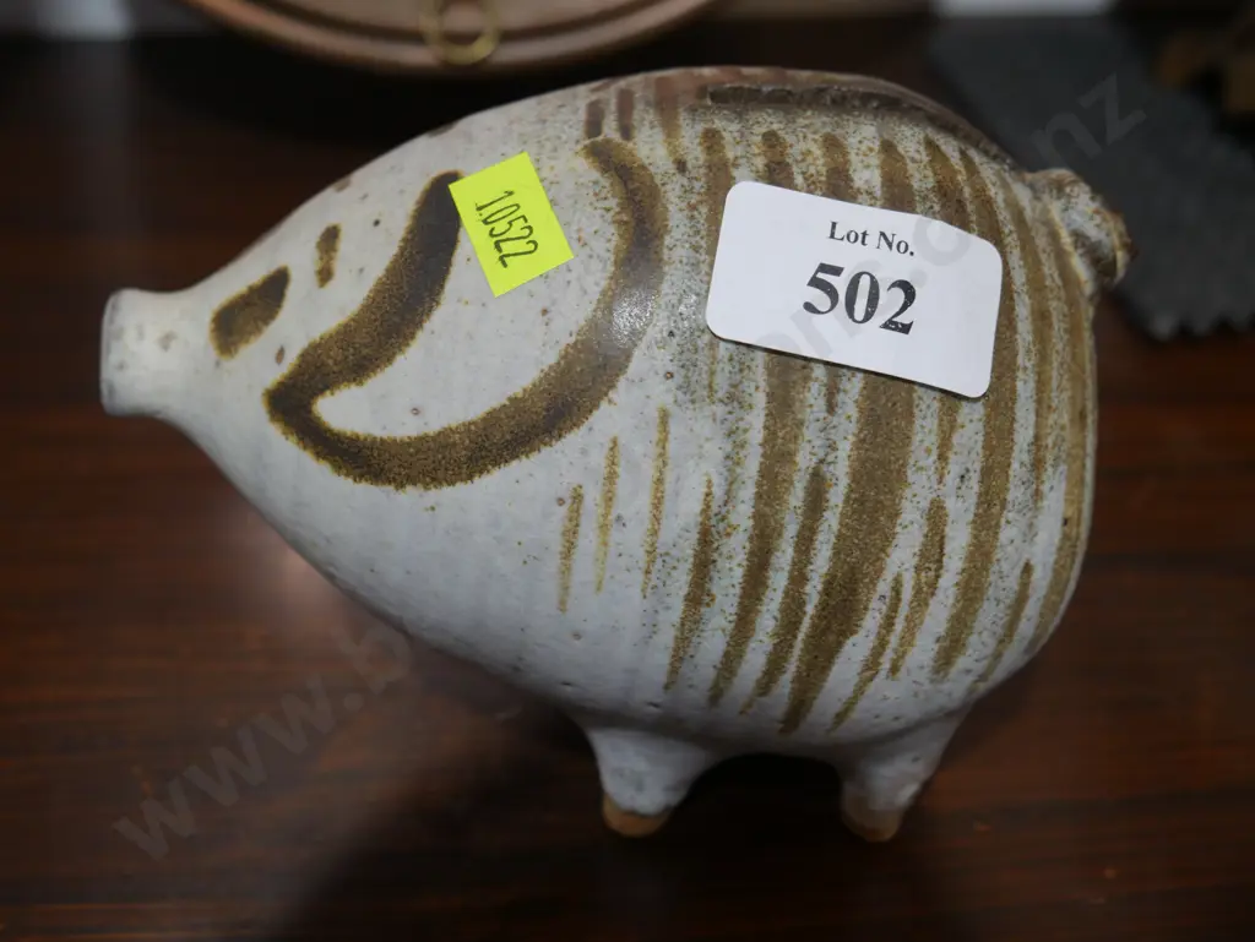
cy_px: 471
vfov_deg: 30.3
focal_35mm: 48
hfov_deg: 39.6
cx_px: 628
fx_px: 1741
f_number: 5.2
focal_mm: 24
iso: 320
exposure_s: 1/60
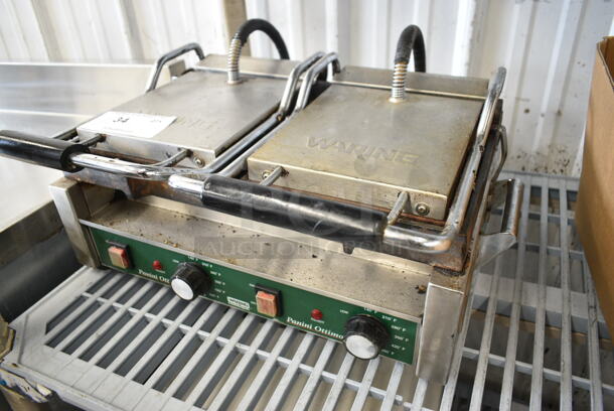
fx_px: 461
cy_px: 206
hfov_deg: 67.3
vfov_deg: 48.0
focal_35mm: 27
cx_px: 307
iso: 560
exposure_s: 1/30
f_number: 3.5
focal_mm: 18
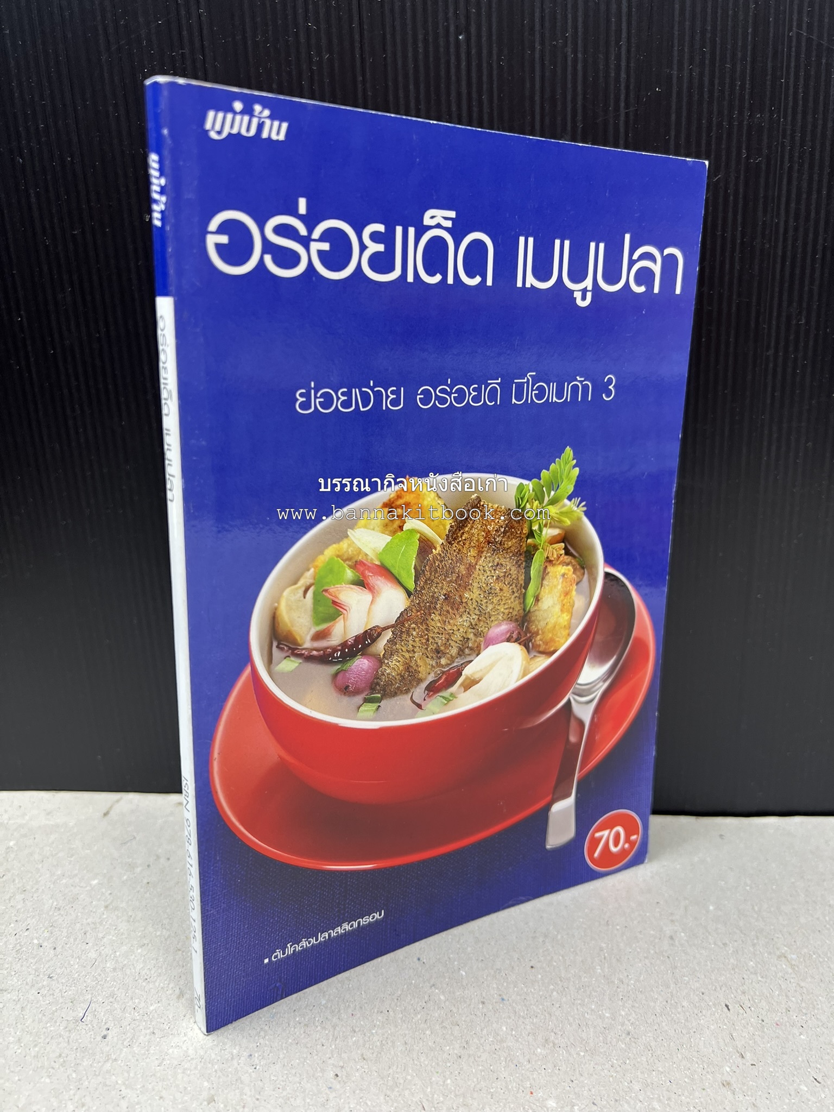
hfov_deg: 53.1
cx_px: 417
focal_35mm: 26
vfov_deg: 67.3
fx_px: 835
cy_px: 556
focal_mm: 5.7
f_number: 1.5
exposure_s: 1/100
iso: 80
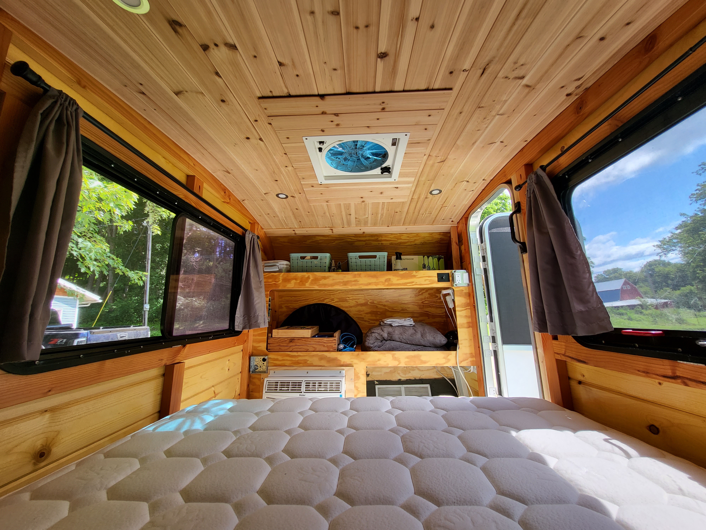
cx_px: 353
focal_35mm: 13
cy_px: 265
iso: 32
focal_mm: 1.74
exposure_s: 1/120
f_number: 2.2
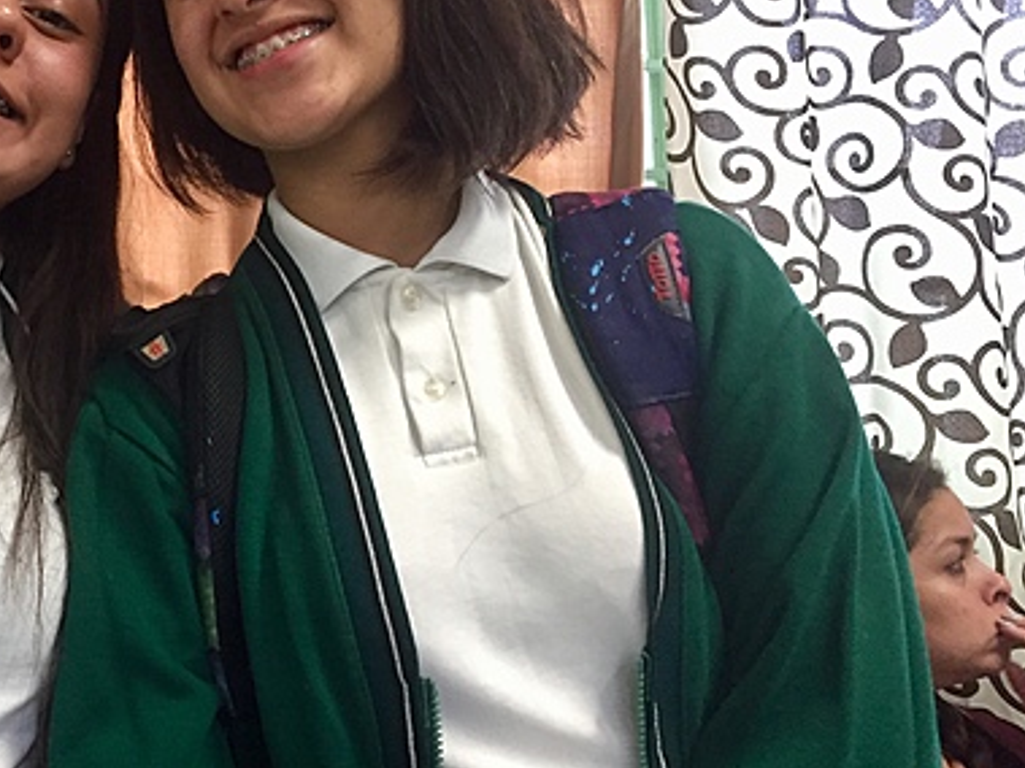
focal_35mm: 49
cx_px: 173
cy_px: 270
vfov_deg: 29.5
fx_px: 1450
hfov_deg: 37.2
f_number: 2.2
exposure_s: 1/30
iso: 160
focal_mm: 4.15
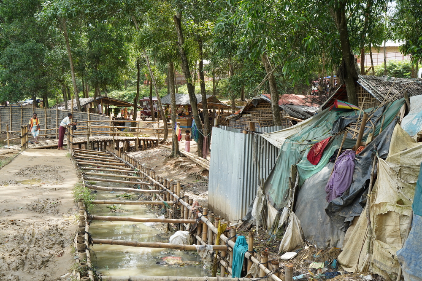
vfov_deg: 31.9
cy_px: 140
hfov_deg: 46.4
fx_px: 492
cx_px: 211
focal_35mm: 42
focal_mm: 42
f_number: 10
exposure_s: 1/80
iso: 250
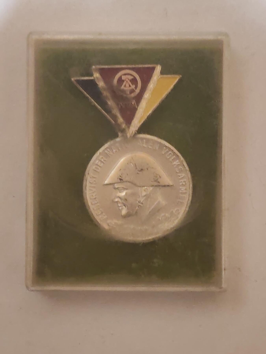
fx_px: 697
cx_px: 133
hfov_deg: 21.6
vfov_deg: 28.6
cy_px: 177
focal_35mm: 68
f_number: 1.95
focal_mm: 5.52
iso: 1250
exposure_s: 1/20
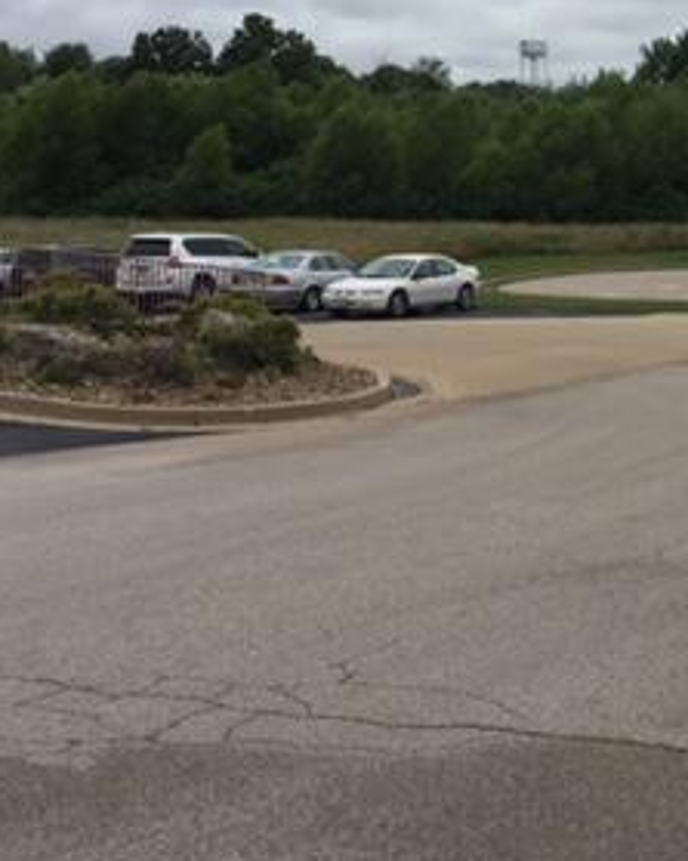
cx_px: 787
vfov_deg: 28.8
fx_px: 1655
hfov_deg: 22.0
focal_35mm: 65
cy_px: 235
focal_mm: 4.15
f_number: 2.2
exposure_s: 1/2198
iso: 32
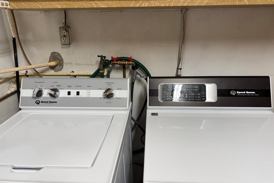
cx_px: 137
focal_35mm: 26
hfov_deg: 69.4
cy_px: 102
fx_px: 198
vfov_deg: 49.4
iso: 200
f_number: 1.78
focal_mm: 6.76
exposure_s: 1/120
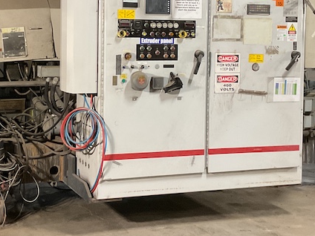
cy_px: 57
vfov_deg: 20.8
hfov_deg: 27.7
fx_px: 637
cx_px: 117
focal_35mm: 70
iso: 200
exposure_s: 1/40
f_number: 1.8
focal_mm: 3
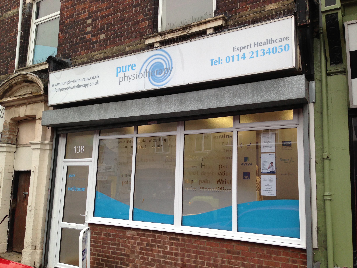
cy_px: 134
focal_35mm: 33
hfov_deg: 55.4
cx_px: 178
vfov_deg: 42.9
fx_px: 340
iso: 64
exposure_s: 1/120
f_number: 2.4
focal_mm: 4.13
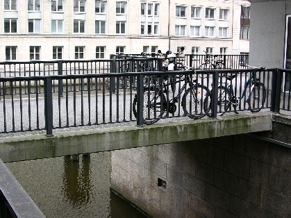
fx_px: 412
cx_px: 135
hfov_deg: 38.9
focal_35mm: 49
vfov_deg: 29.7
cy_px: 104
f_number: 4.5
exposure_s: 1/50.6
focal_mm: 8.9
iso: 50
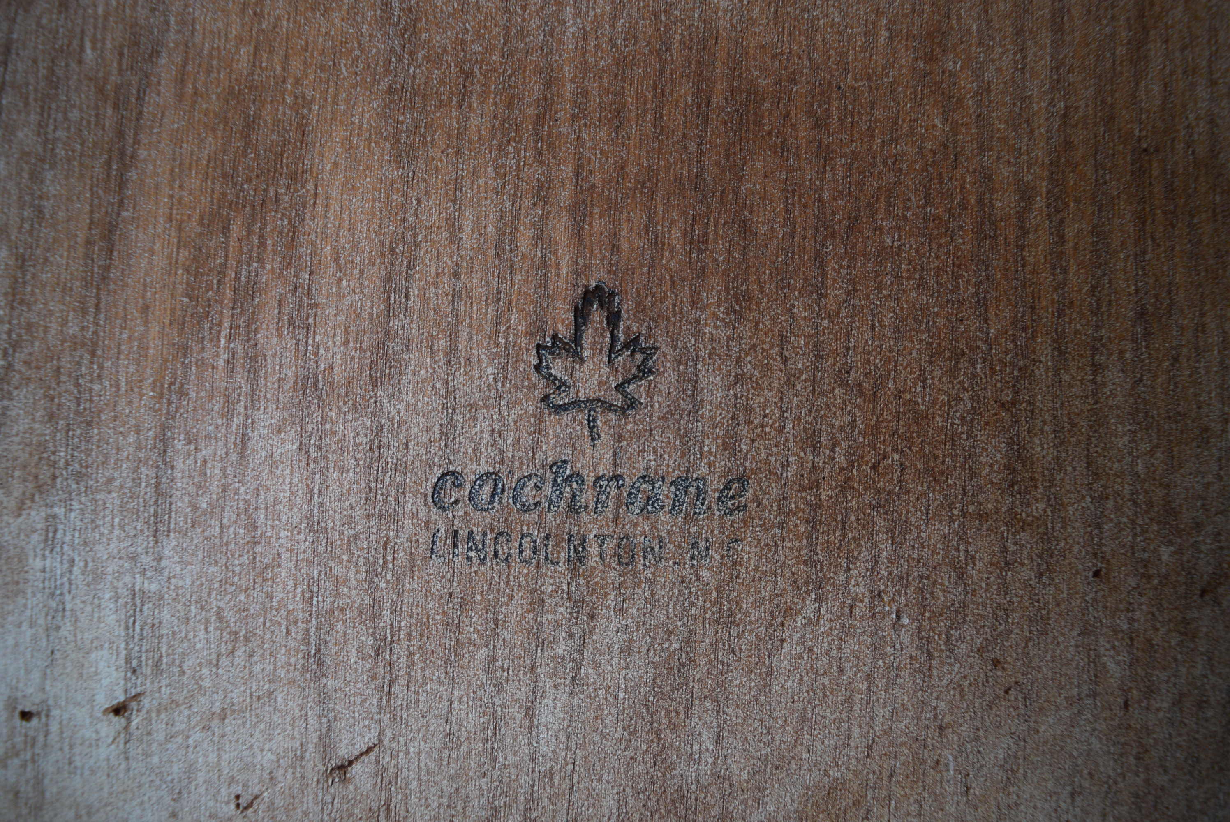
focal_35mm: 32
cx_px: 615
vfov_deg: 41.8
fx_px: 1077
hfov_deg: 59.5
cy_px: 411
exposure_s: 1/60
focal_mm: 21
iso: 560
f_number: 4
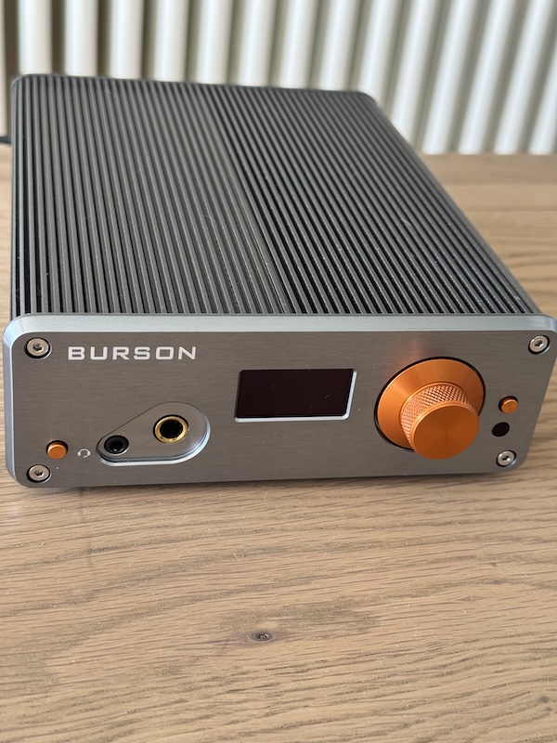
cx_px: 278
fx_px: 1030
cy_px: 372
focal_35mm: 48
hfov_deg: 30.3
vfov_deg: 39.7
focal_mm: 6.76
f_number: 1.78
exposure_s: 1/119
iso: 100
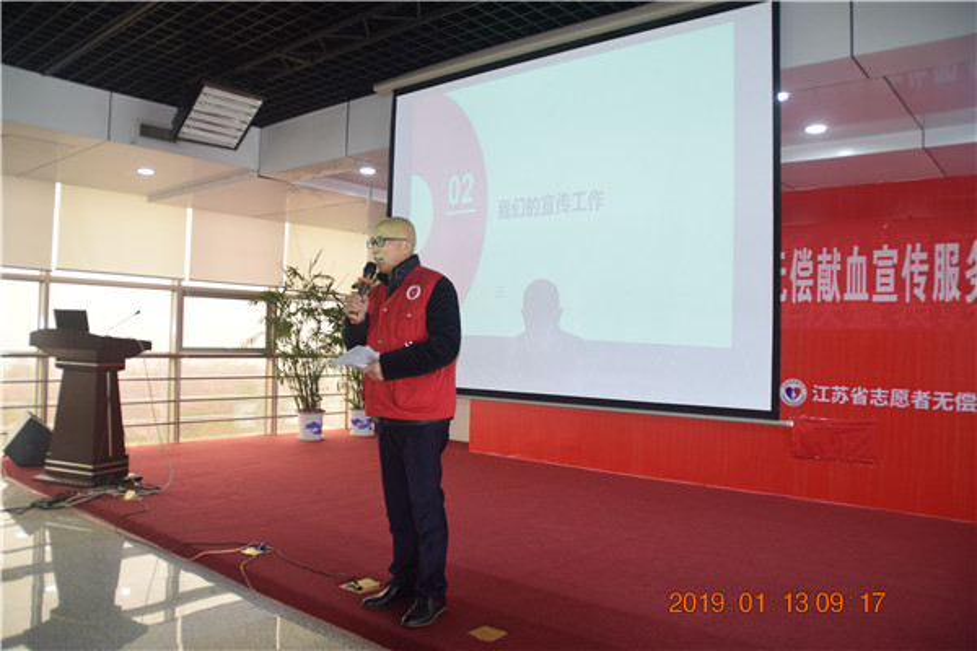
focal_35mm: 27
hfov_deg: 67.4
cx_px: 488
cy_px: 326
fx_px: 733
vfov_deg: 47.9
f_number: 5
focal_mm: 18
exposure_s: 1/100
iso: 800
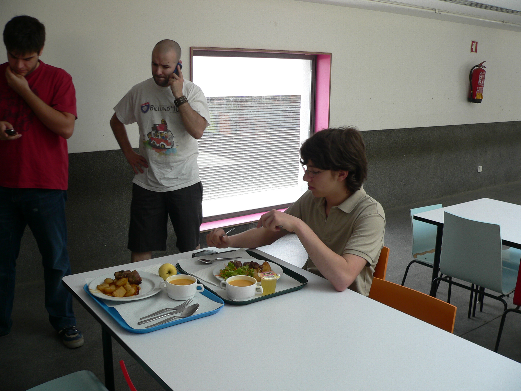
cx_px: 260
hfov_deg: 51.4
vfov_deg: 39.7
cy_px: 196
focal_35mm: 36
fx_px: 542
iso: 80
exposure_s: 1/80
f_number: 2.8
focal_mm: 6
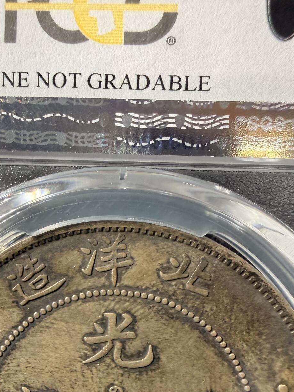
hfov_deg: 40.3
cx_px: 104
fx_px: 396
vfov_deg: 50.9
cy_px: 283
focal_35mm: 35
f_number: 2.2
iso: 400
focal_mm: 2.22
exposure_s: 1/71
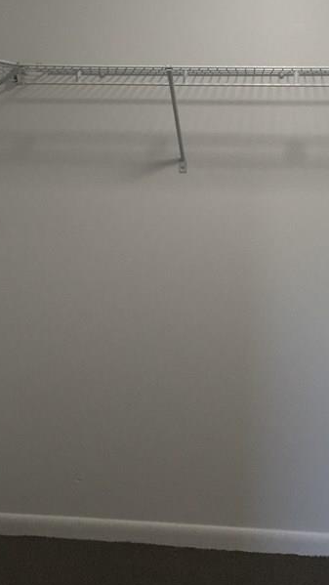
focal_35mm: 54
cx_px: 157
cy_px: 215
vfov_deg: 38.2
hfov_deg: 22.2
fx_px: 837
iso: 50
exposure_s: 1/30
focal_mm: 4.15
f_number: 2.2
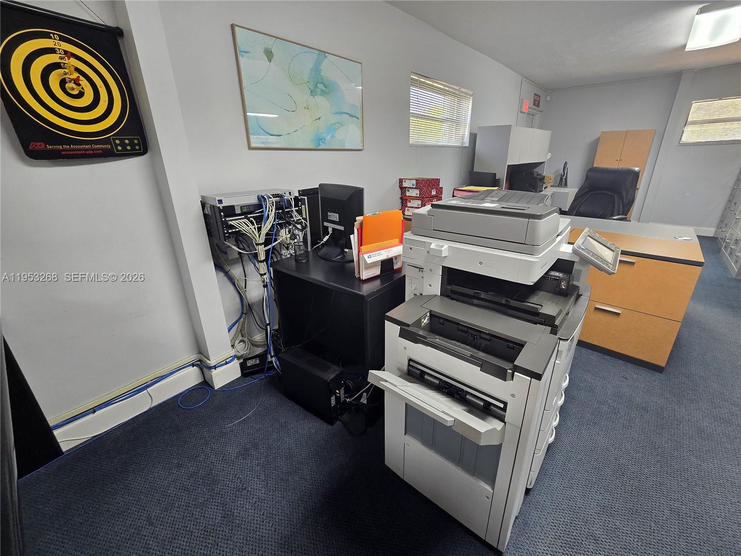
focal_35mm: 13
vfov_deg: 89.9
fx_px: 278
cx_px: 370
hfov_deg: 106.2
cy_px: 278
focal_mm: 2.2
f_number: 2.2
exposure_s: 1/60
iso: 200
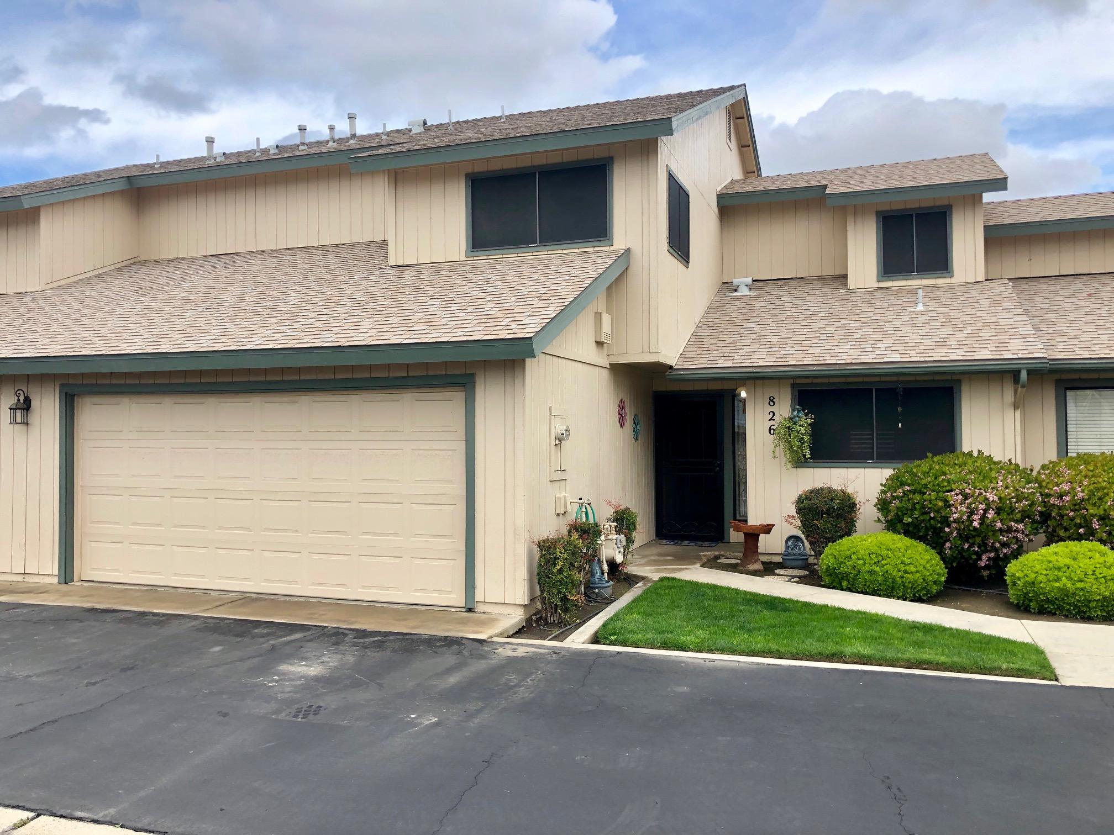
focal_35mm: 28
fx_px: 901
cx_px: 557
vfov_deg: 49.7
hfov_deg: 63.4
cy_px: 418
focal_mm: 3.99
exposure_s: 1/1000
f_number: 1.8
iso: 20
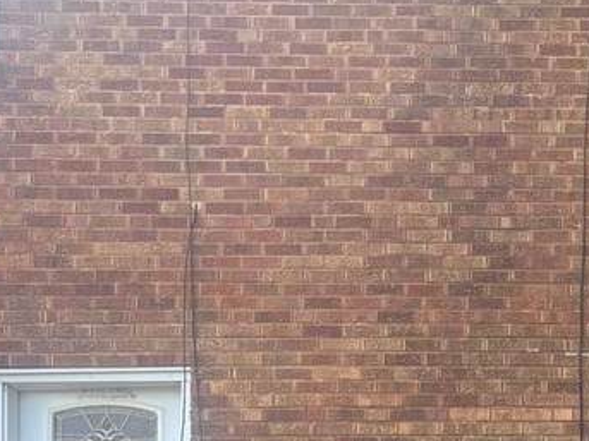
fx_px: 1650
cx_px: 914
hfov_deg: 17.8
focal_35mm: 97
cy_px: 484
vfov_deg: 14.9
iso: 50
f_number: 1.6
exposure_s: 1/324
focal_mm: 5.96
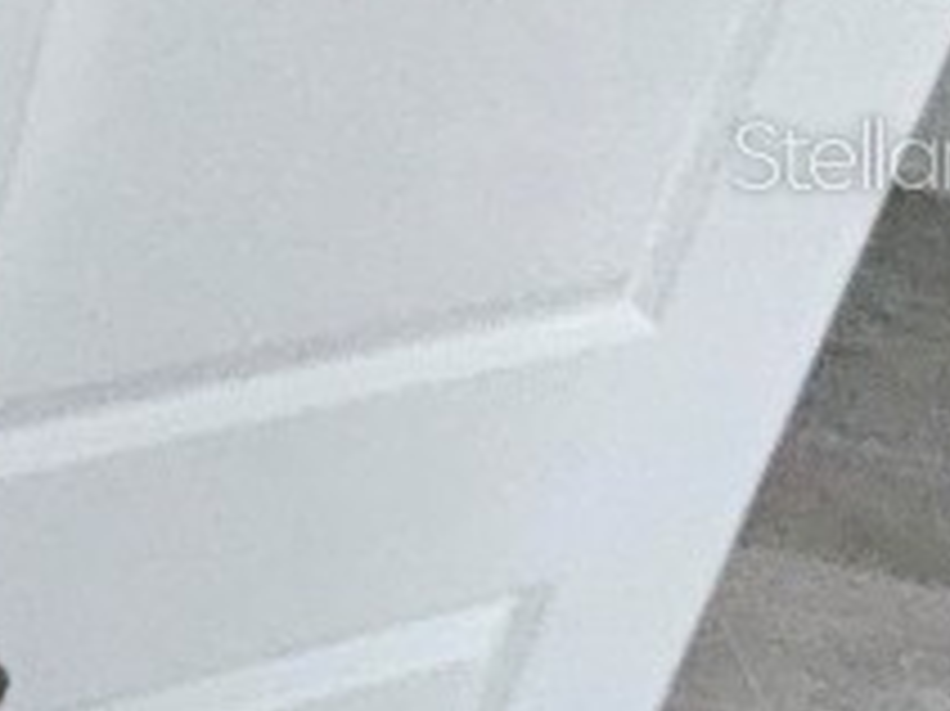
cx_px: -1148
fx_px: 1728
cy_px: 153
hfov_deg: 16.9
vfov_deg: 23.0
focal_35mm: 63
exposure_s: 1/30
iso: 640
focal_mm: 1.7
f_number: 2.2
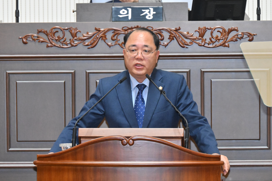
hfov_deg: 6.9
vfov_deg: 4.6
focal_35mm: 298
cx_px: 136
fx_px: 2251
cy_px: 96
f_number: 6.3
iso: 5000
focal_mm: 185
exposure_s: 1/250
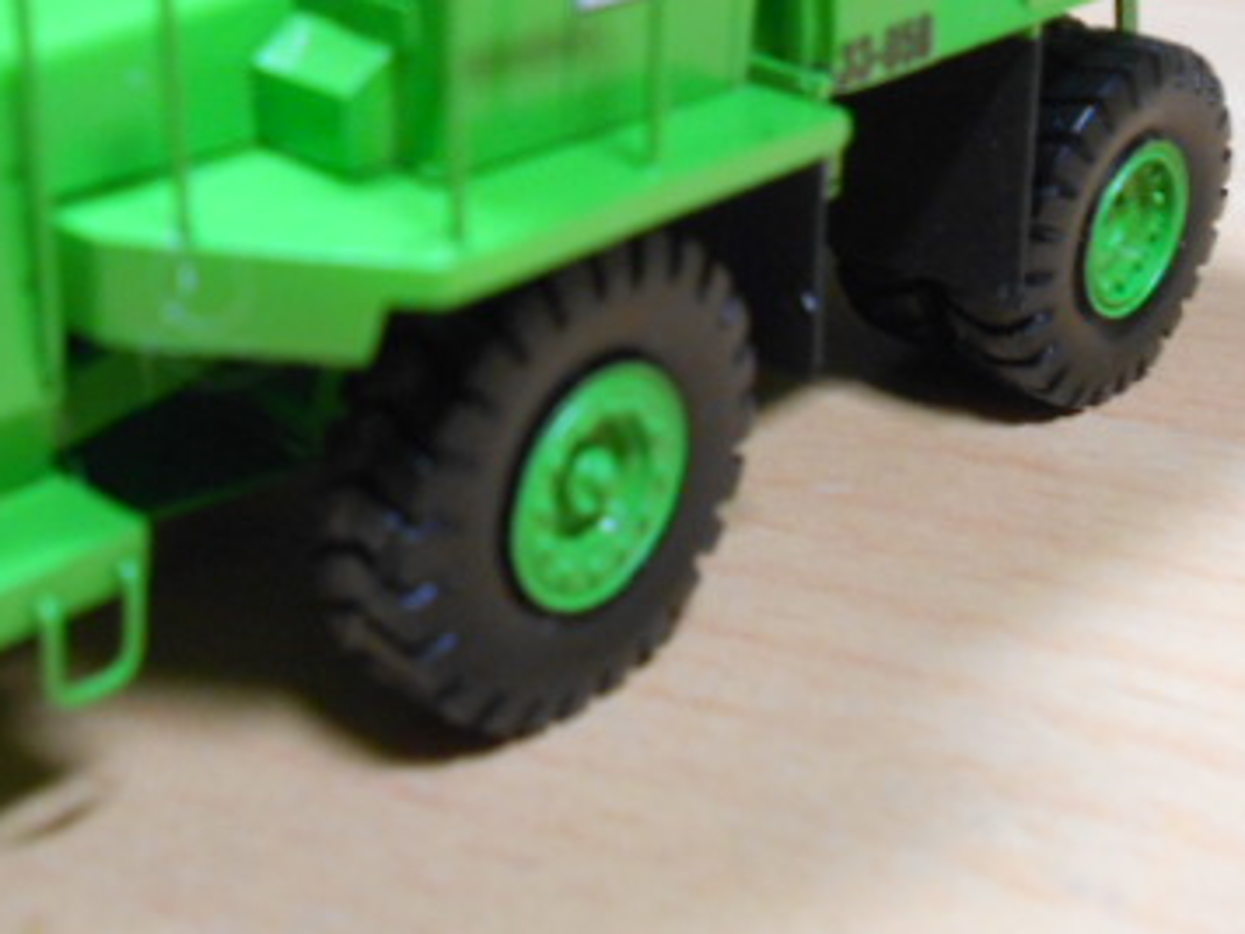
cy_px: 101
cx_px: 437
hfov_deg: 35.3
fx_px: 1942
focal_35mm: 54
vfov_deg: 26.2
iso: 400
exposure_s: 1/30
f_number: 3.8
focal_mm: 5.3
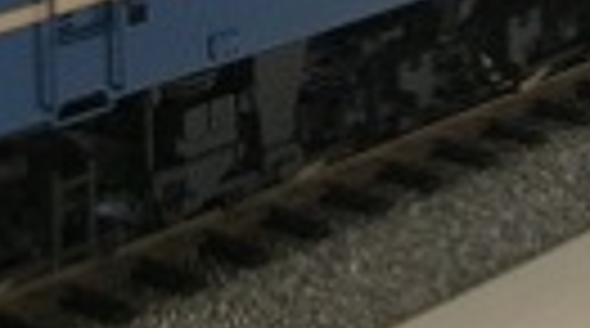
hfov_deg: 14.7
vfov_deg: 7.8
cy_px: -353
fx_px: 2279
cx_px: 432
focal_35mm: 146
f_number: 2.8
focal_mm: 5.8
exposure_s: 1/36
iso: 50
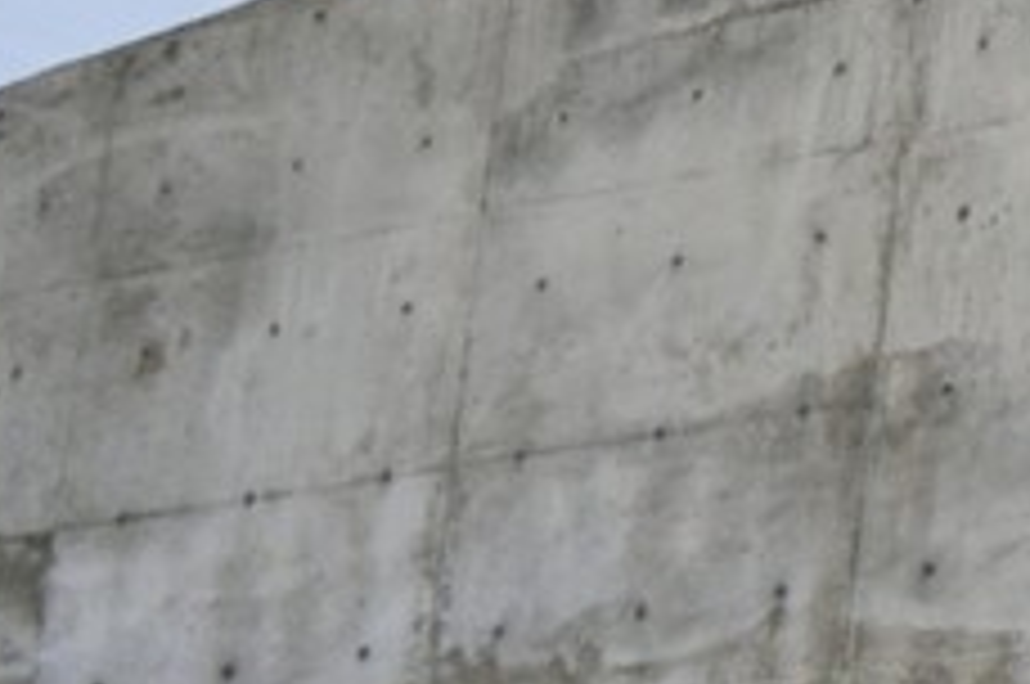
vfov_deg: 6.1
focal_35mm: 224
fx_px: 6400
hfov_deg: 7.8
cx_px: 3243
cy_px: 468
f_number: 9
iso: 400
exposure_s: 1/100
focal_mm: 32
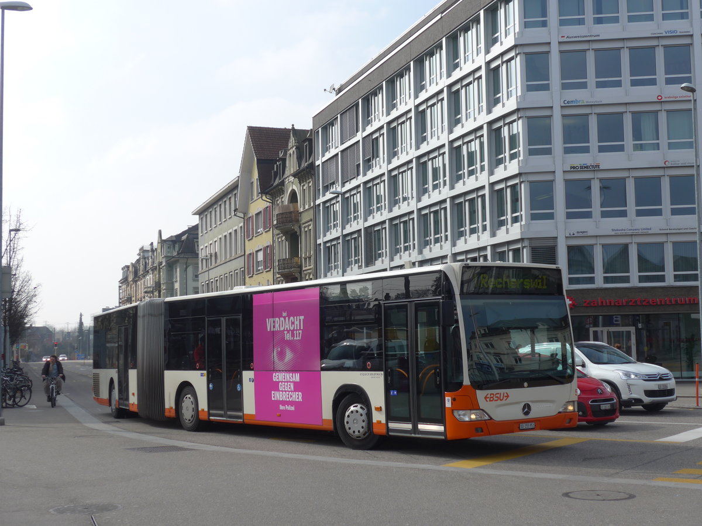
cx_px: 351
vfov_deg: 27.5
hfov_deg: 36.2
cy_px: 263
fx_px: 1075
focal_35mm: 53
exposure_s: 1/1300
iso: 80
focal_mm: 11.3
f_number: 3.4
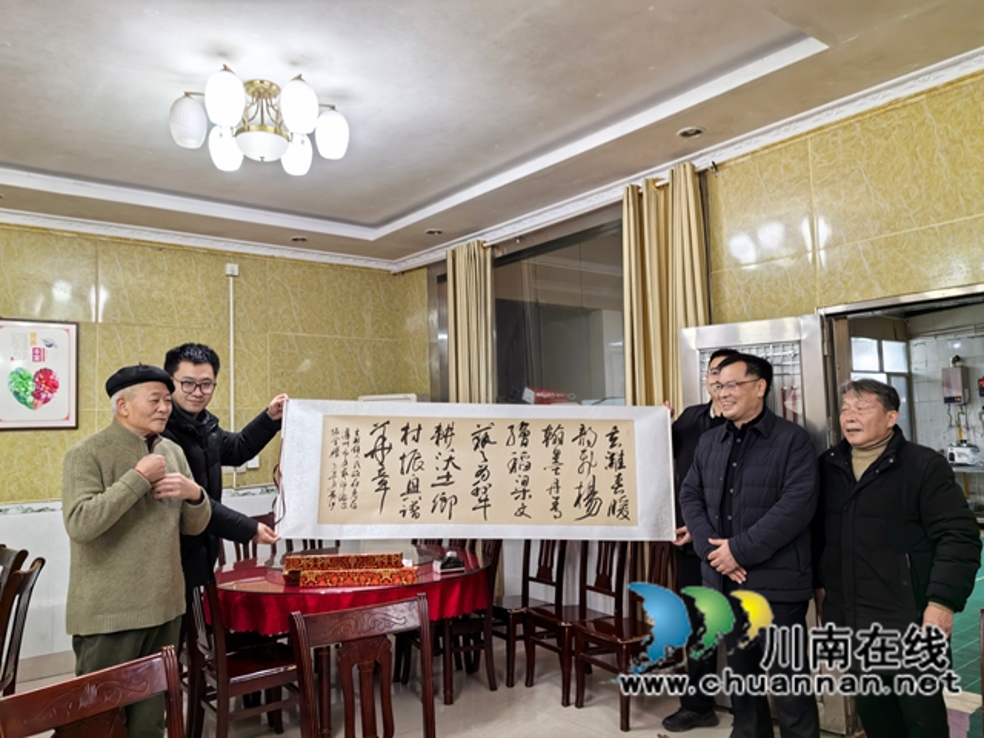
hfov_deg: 65.3
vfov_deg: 51.4
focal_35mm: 27
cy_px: 369
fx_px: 768
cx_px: 492
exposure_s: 1/50
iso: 100
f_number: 1.9
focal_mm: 5.52
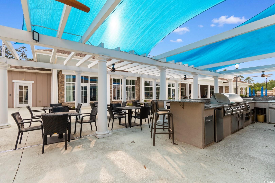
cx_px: 138
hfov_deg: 96.7
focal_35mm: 16
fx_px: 122
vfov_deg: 73.7
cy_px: 92
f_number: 4.8
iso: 100
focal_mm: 11
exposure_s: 1/25
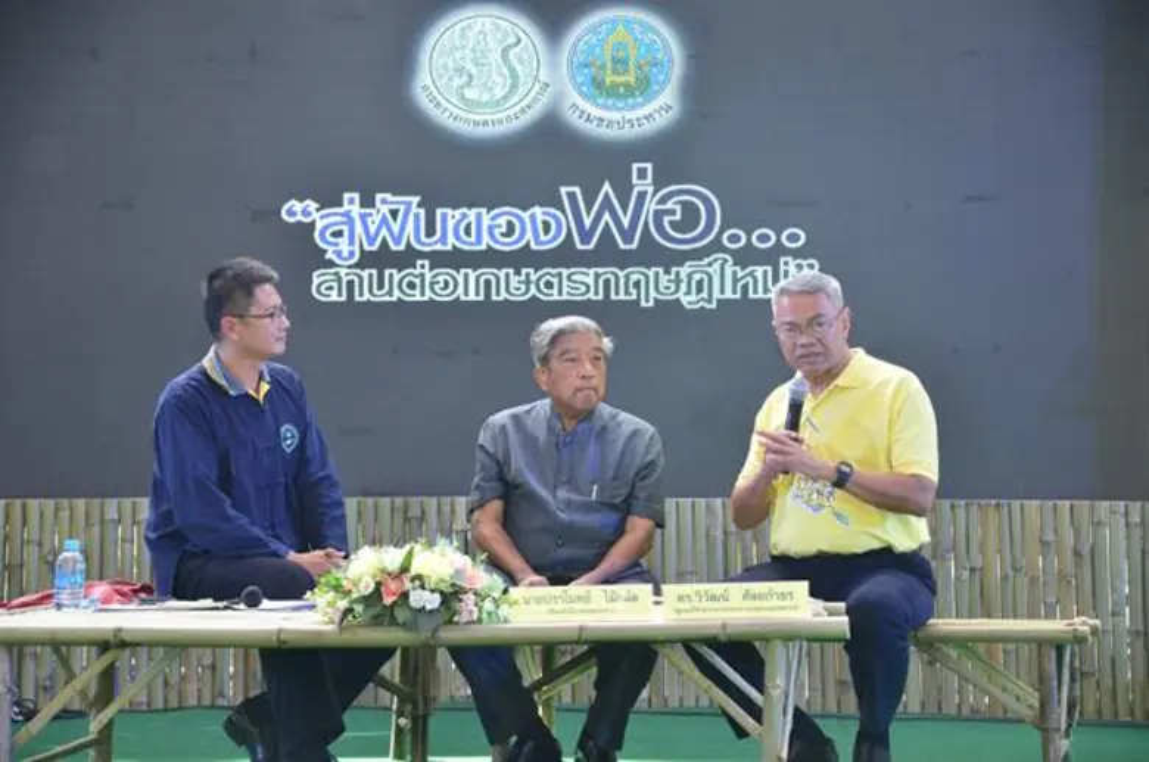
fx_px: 2612
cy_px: 381
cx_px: 574
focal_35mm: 82
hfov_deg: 24.8
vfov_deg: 16.6
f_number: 5
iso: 1000
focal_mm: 82
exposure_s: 1/160
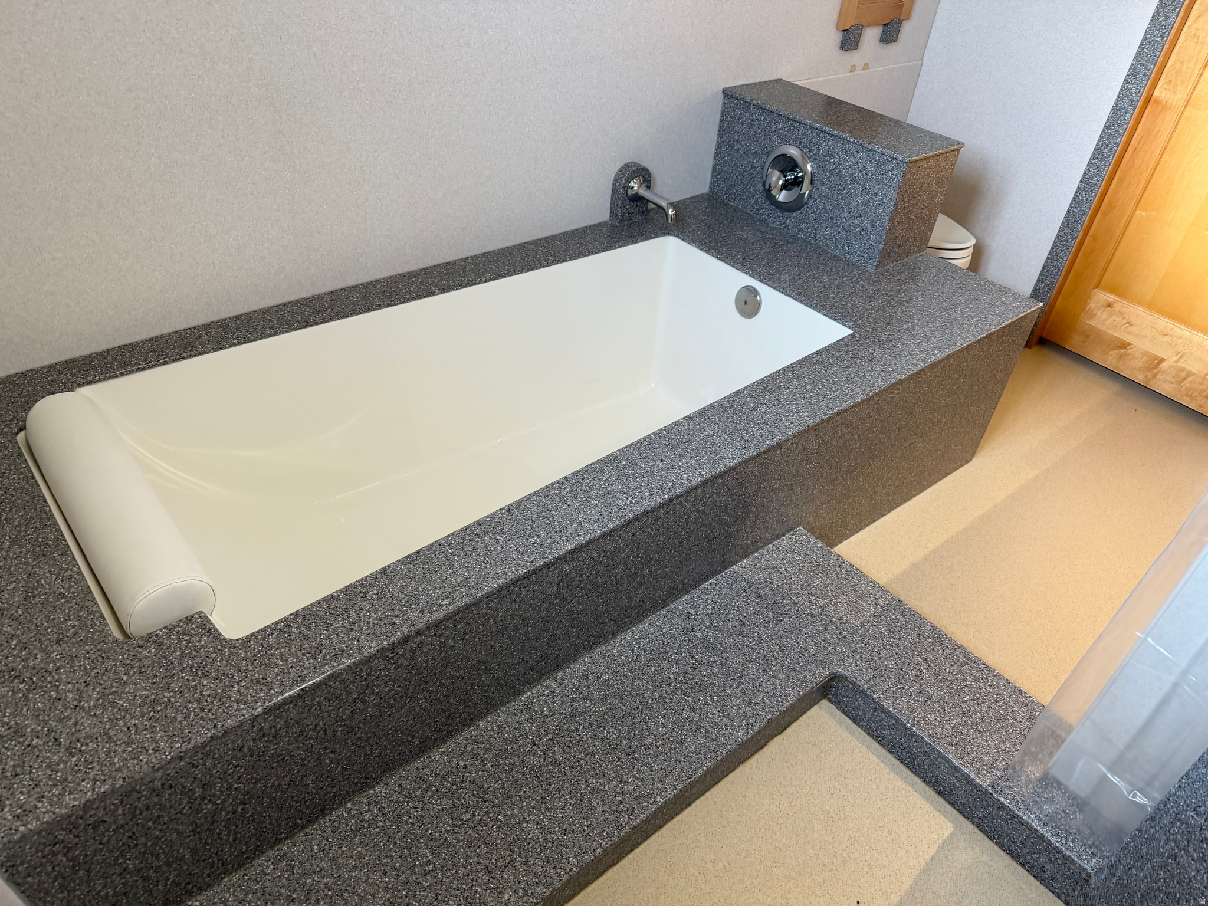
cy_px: 453
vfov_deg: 56.8
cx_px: 604
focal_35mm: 24
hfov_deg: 71.6
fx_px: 838
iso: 200
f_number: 1.78
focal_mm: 6.76
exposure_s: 1/120
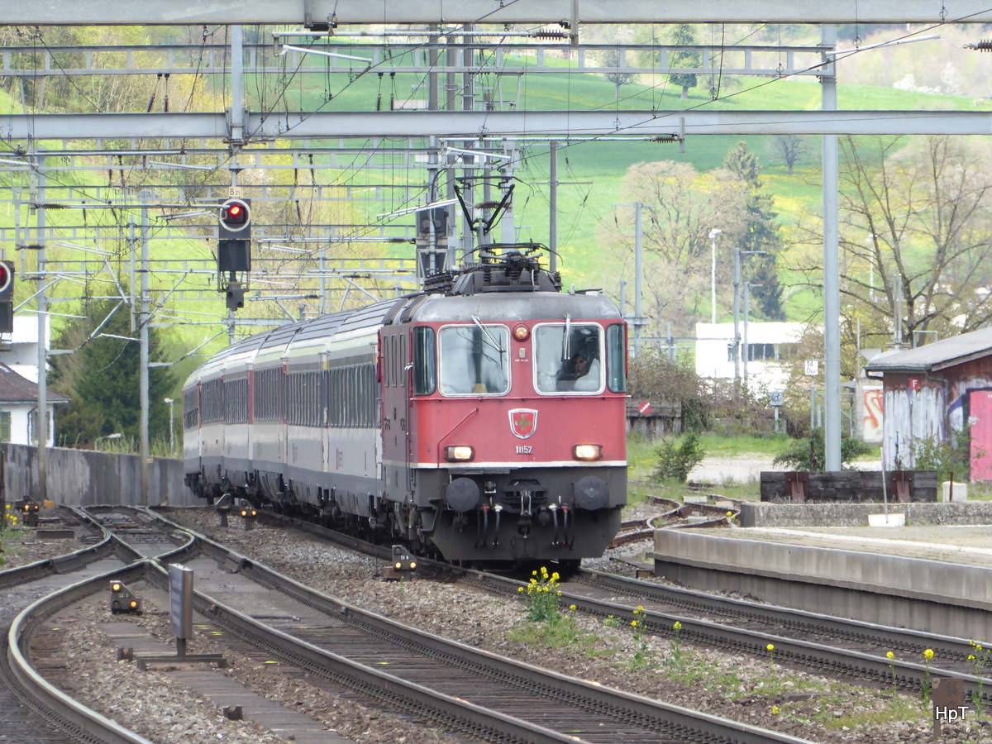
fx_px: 14816
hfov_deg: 3.8
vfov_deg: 2.9
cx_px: 496
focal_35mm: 517
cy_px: 372
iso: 125
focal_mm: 83.4
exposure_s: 1/100
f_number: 6
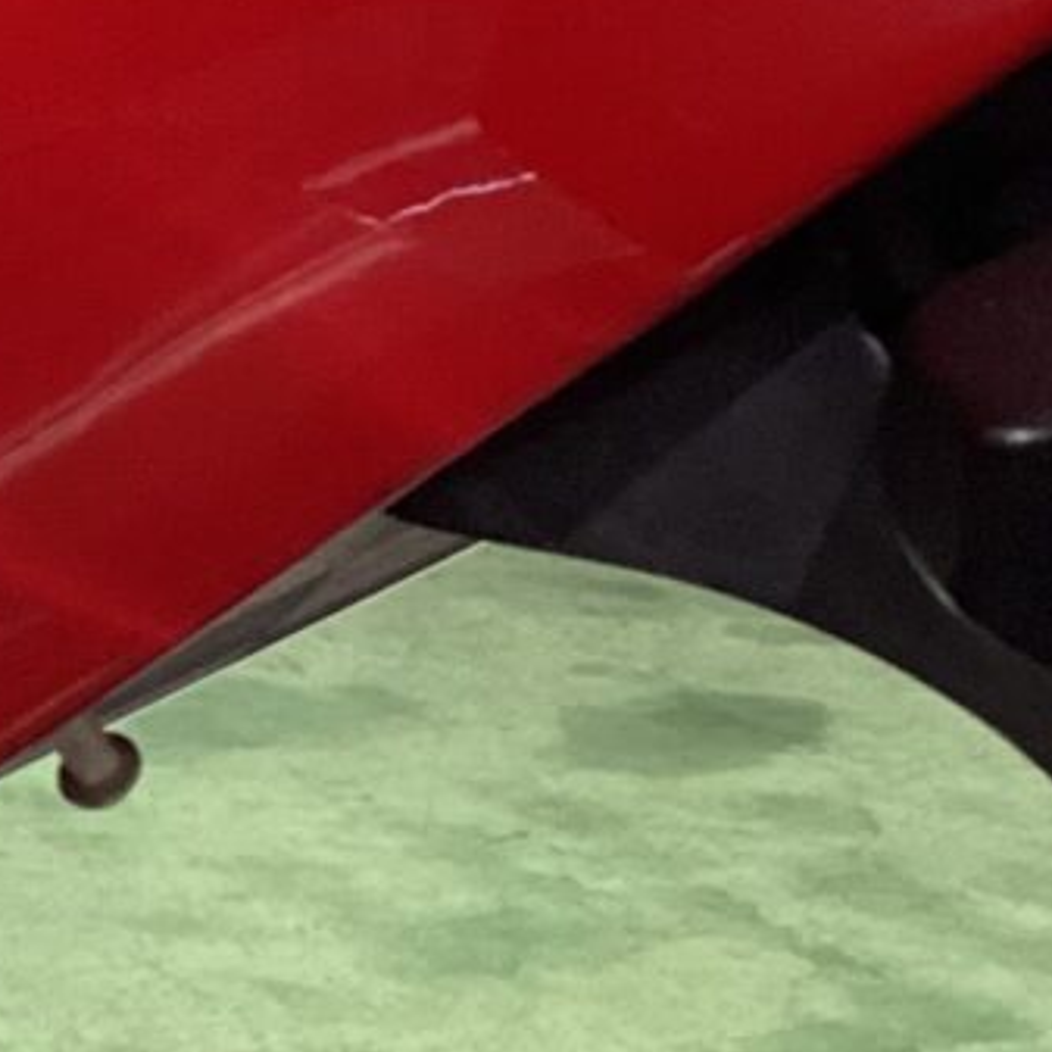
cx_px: -97
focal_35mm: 156
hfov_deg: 11.1
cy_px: -194
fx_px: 5364
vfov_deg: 11.0
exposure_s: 1/40
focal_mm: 3.3
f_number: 2.4
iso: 320
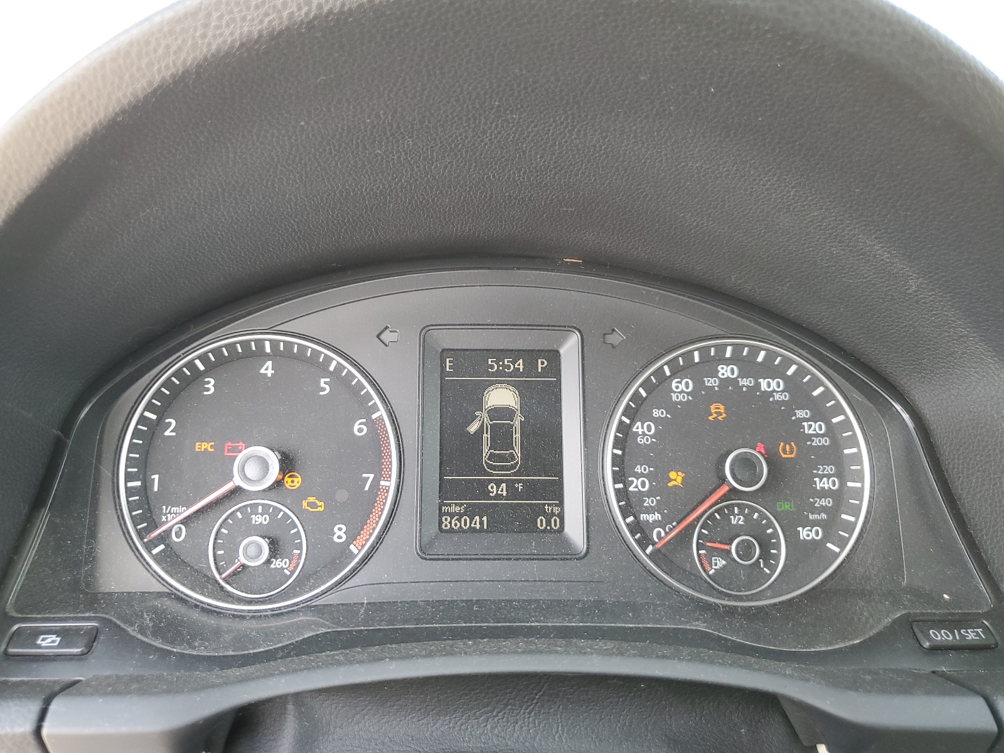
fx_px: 754
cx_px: 502
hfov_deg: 67.3
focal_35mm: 26
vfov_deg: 53.1
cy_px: 376
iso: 67
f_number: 1.5
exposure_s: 1/60.2
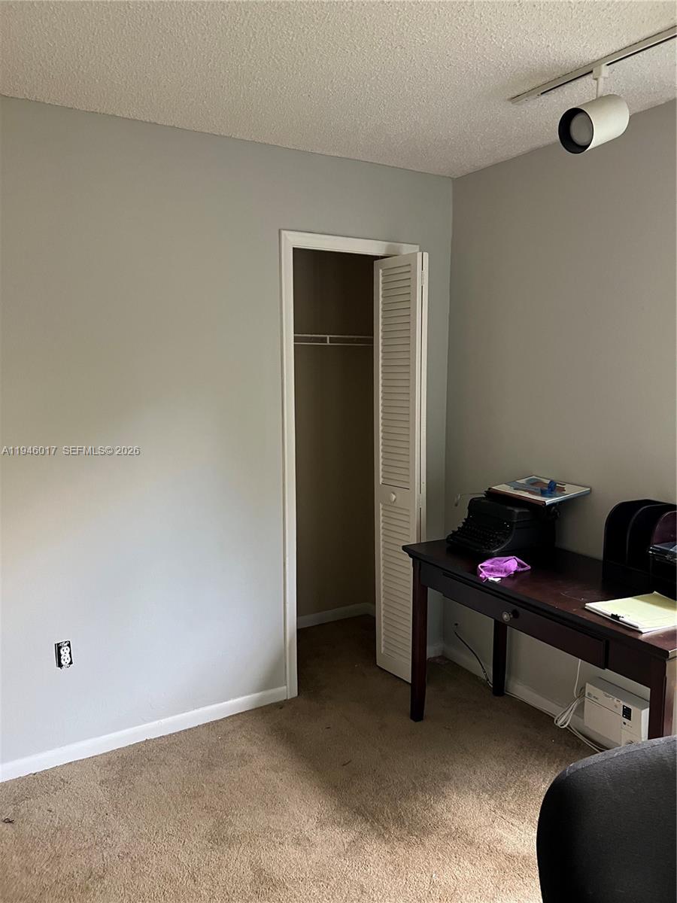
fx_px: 678
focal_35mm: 26
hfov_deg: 53.1
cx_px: 338
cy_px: 452
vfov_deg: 67.3
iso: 500
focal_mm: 5.7
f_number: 1.5
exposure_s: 1/40
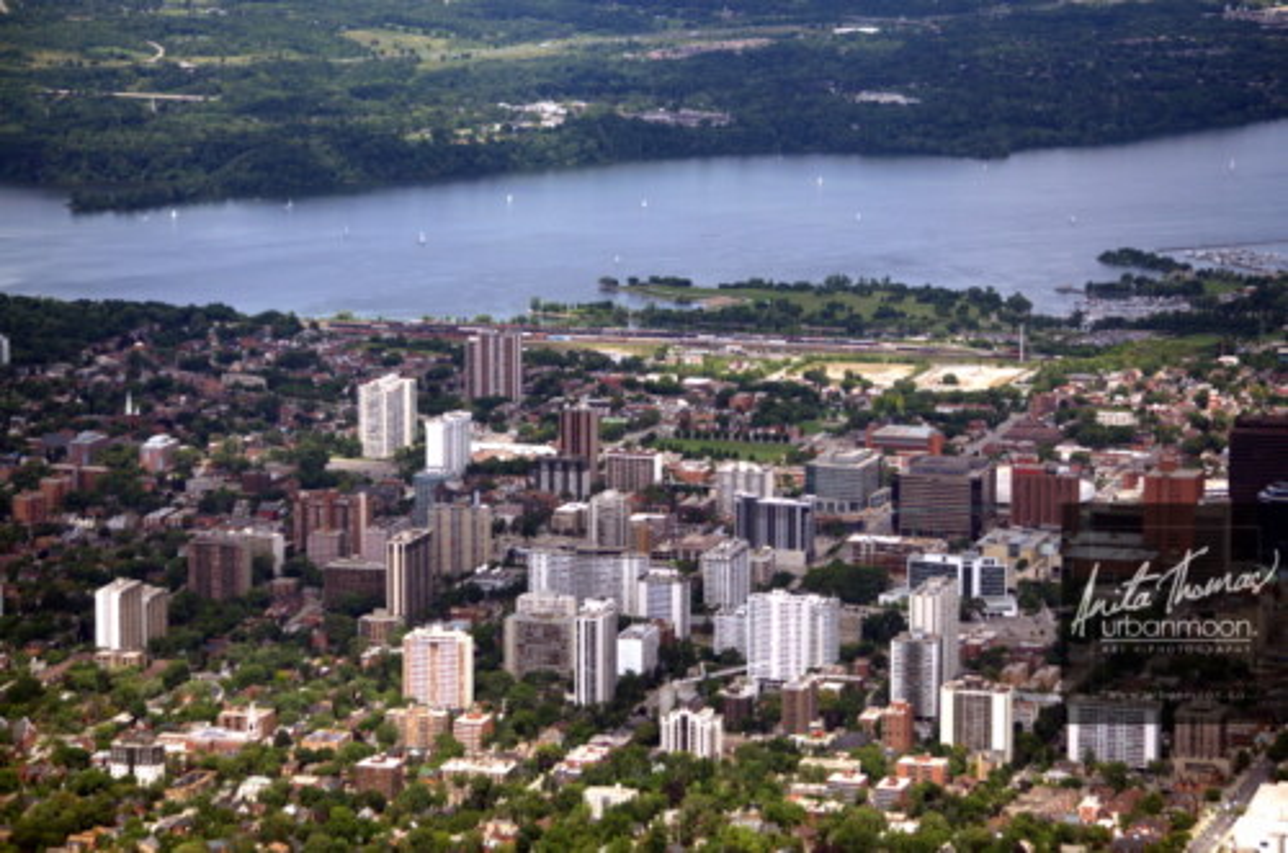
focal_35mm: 128
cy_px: 426
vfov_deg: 10.7
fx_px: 4552
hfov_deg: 16.1
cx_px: 644
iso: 250
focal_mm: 85
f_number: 4.5
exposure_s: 1/2500
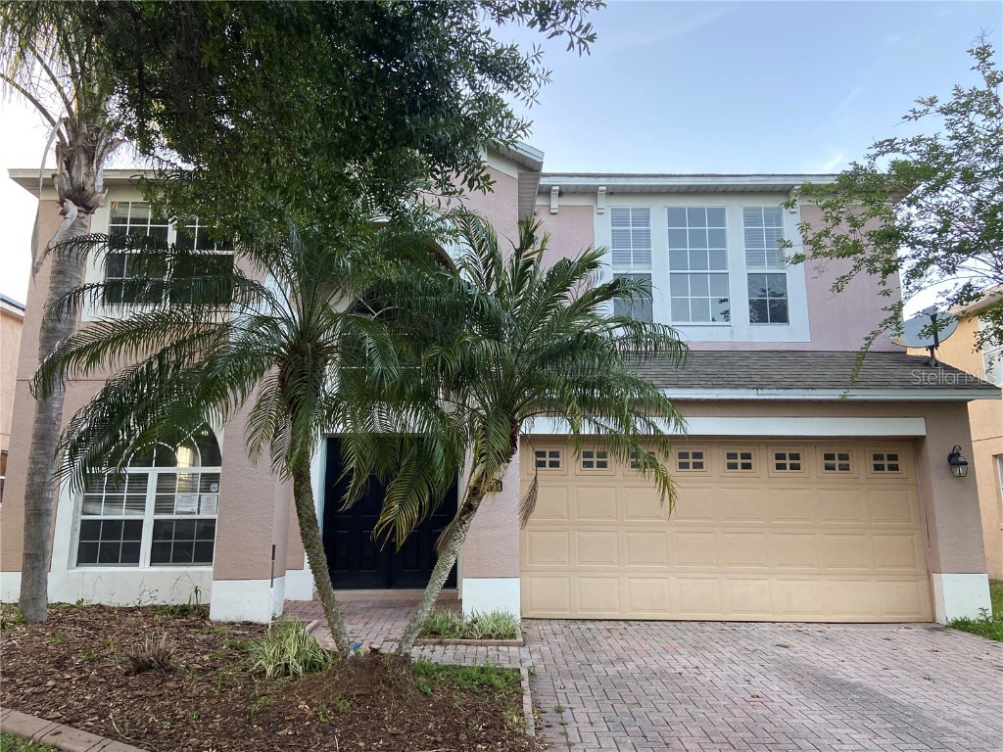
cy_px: 376
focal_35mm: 26
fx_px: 753
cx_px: 502
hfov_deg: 67.3
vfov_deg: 53.1
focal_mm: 4.25
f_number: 1.8
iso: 80
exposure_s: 1/121
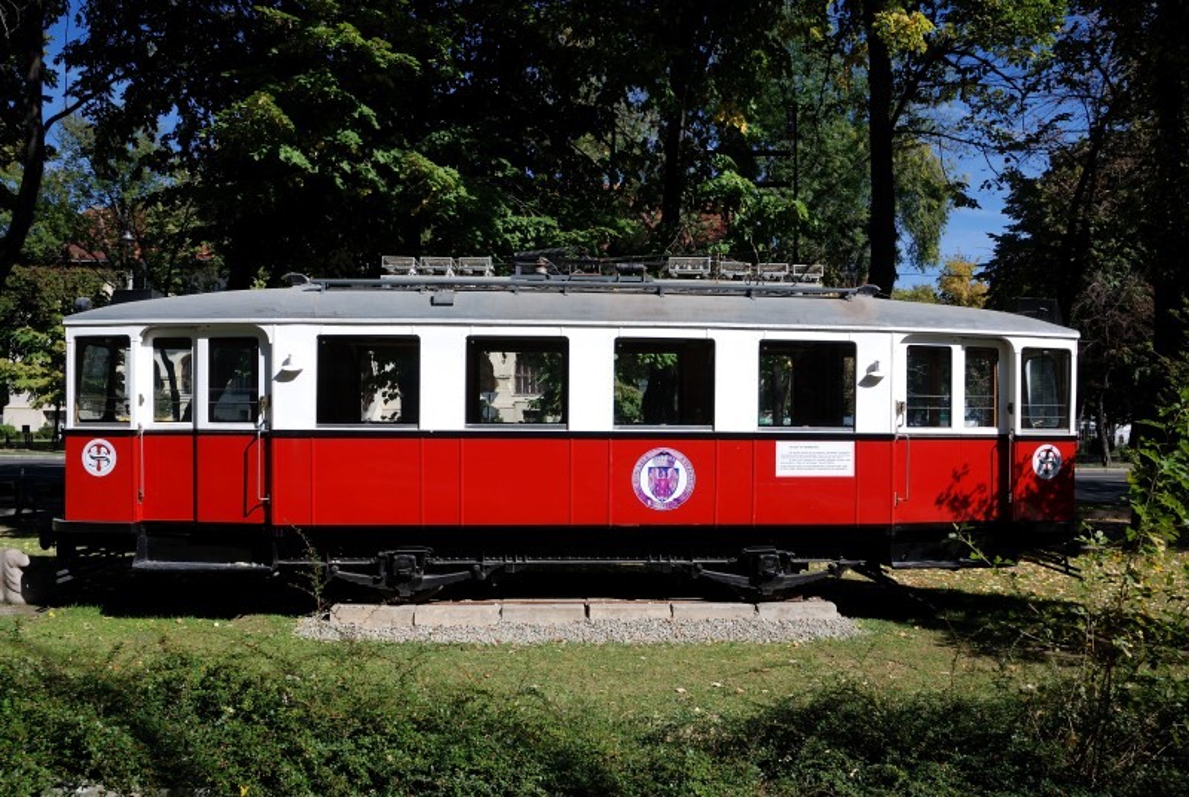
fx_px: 843
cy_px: 398
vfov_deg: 50.6
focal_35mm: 26
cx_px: 594
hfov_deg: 70.4
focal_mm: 17
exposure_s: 1/125
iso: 100
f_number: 5.6
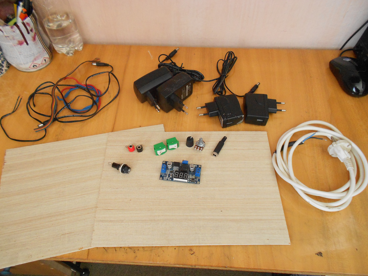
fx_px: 276
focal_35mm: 26
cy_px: 138
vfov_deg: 53.1
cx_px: 184
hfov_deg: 67.3
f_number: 3.2
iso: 400
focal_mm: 4.6
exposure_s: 1/60
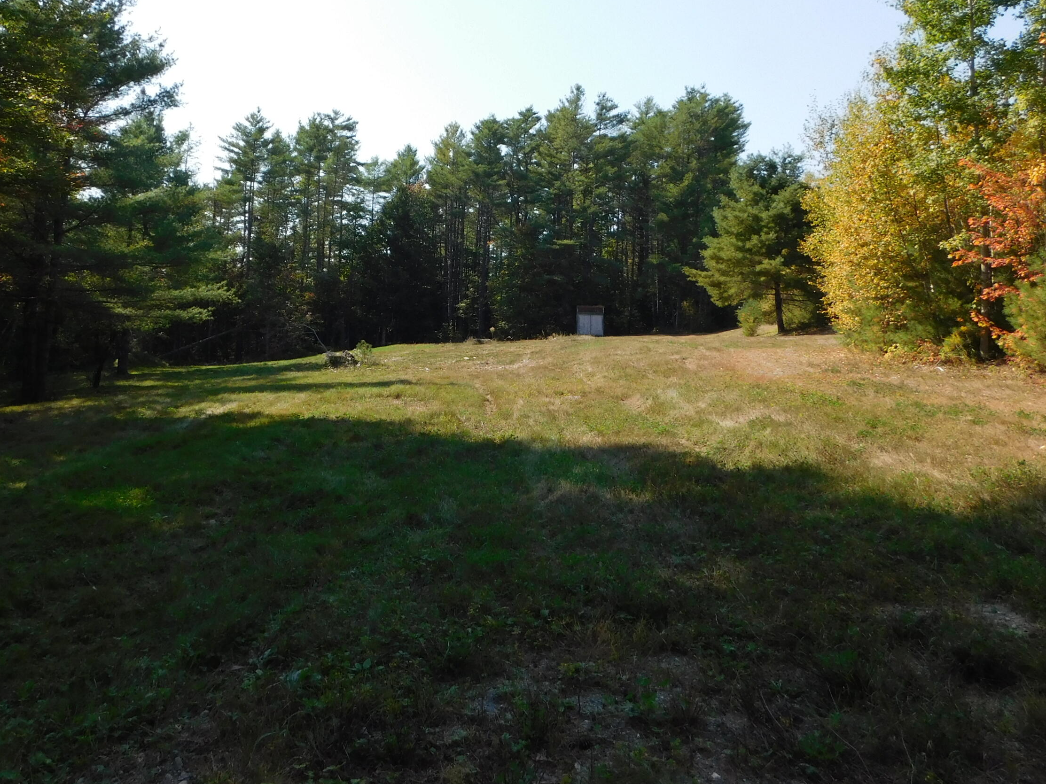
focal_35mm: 31
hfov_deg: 58.0
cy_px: 274
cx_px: 435
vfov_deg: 44.9
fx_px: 937
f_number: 3
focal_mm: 4
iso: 125
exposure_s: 1/1000
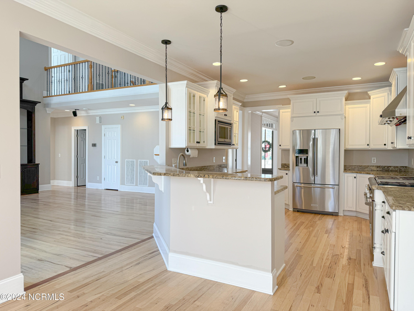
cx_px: 207
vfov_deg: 56.8
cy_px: 156
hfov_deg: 71.6
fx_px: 287
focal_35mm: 24
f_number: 1.78
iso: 64
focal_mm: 6.86
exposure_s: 1/120
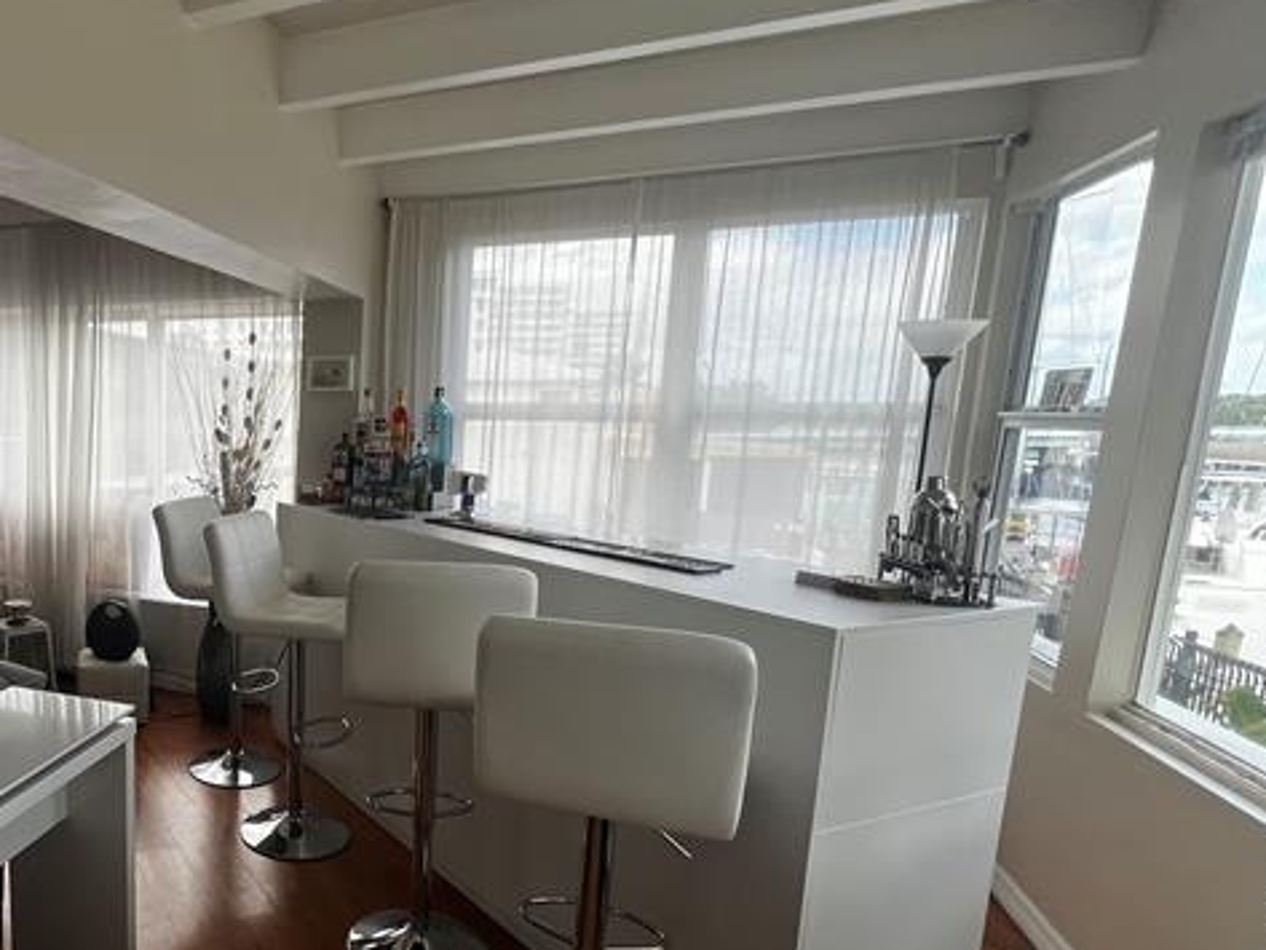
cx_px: 214
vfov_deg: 60.8
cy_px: 551
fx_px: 805
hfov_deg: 67.5
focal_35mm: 22
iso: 32
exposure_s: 1/179
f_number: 1.8
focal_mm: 1.57
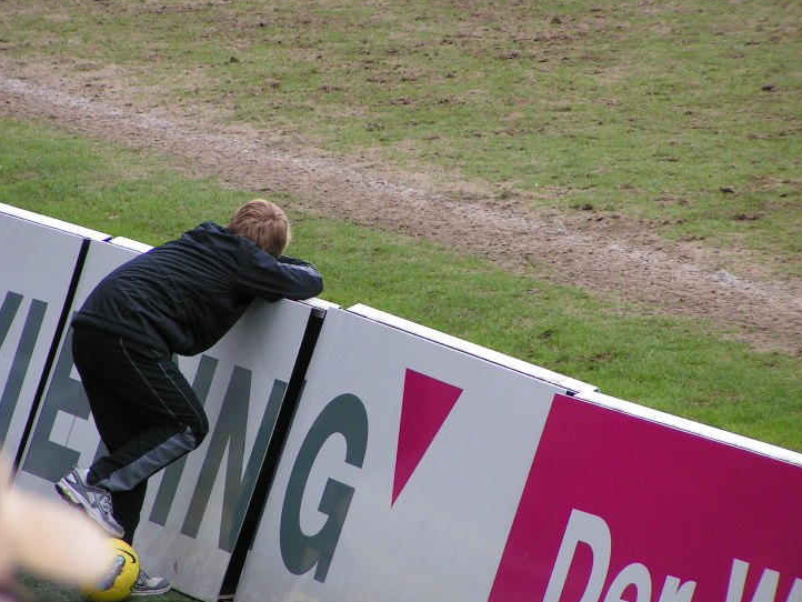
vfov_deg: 4.1
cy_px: 285
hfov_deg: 5.5
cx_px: 362
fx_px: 8367
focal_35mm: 361
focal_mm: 49.8
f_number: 3.5
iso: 100
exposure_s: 1/400
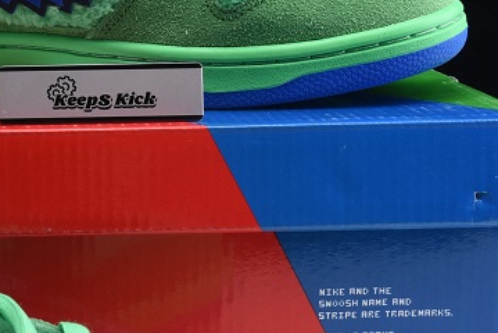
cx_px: 62
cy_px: 245
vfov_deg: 11.7
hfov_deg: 17.3
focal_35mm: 117
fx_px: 1620
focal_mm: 35
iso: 100
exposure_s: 1/125
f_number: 11
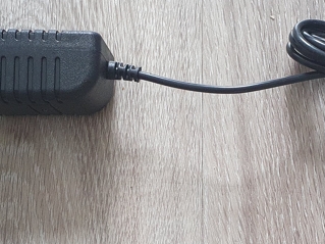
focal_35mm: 71
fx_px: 666
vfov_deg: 20.6
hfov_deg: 27.2
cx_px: 220
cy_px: 162
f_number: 2.4
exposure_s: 1/50
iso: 320
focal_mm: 4.32
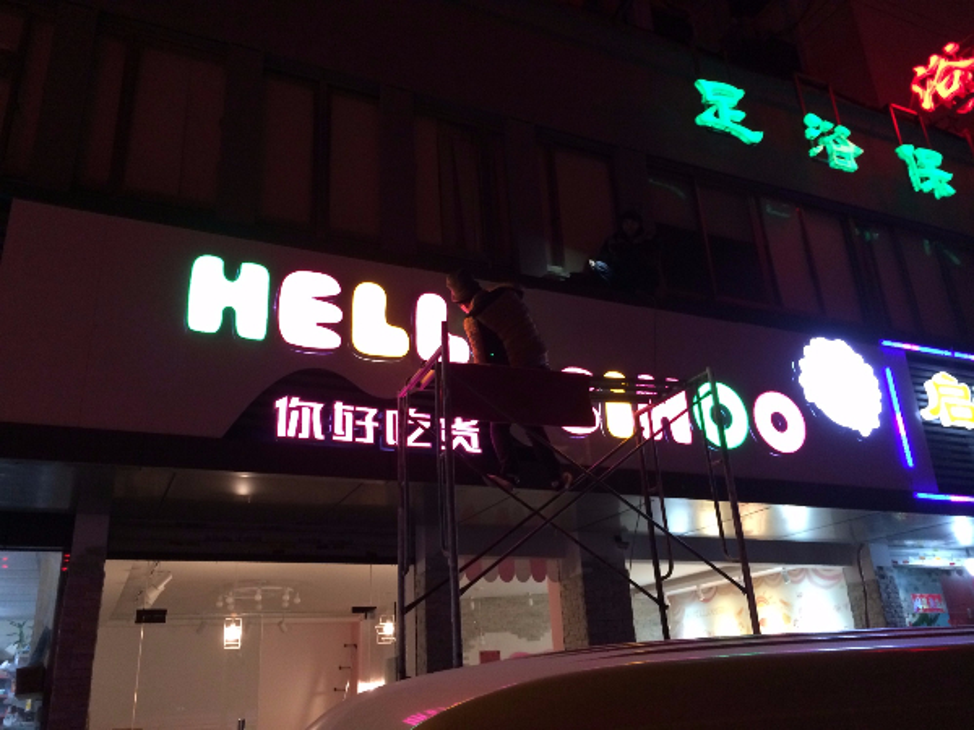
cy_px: 365
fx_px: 844
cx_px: 487
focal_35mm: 30
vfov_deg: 46.8
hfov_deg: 60.0
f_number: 2.2
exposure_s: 1/20
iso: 320
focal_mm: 4.12
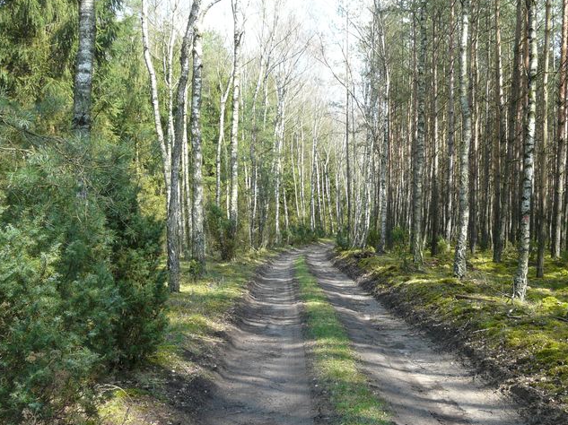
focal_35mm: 43
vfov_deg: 33.5
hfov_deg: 43.6
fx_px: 705
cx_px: 342
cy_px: 241
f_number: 4
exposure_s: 1/100
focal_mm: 5.6
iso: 100
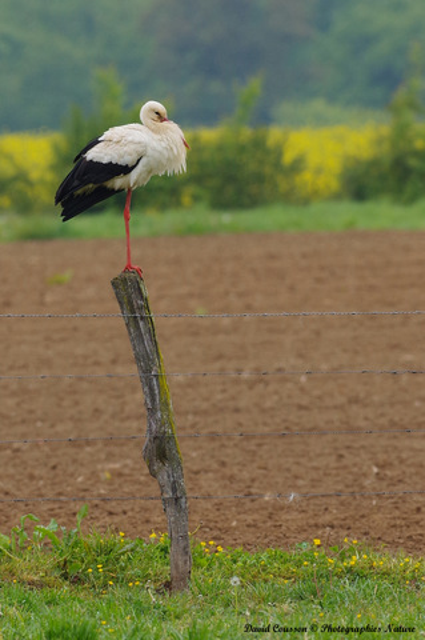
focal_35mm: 450
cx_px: 212
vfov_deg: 4.6
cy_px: 320
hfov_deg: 3.0
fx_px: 7985
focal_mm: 300
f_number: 5
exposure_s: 1/400
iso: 200
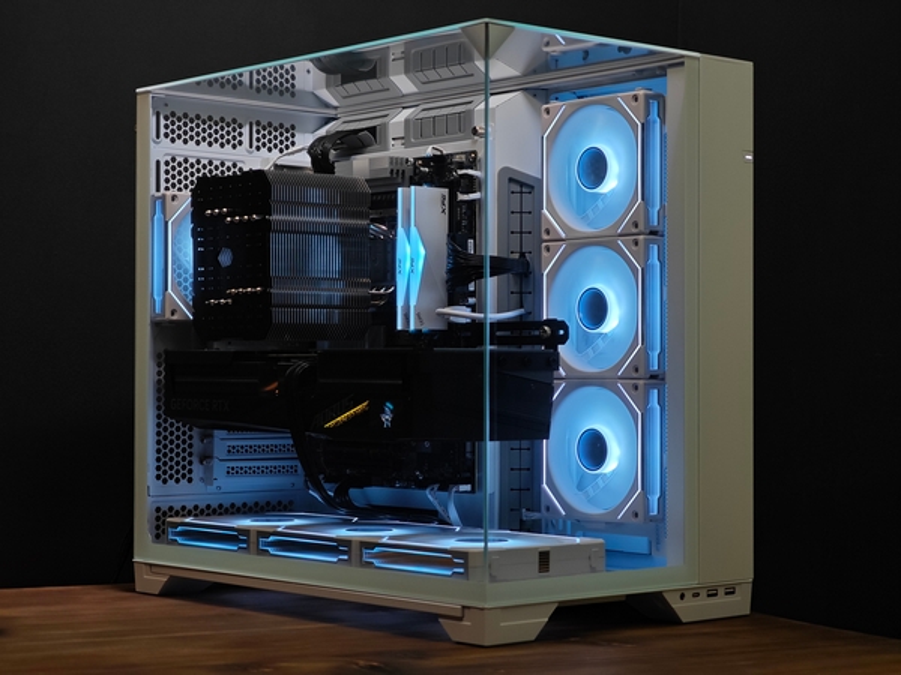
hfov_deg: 26.0
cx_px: 450
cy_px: 338
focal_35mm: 75
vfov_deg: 19.6
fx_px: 1952
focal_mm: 12.28
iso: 100
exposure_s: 1/57.1
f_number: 1.8
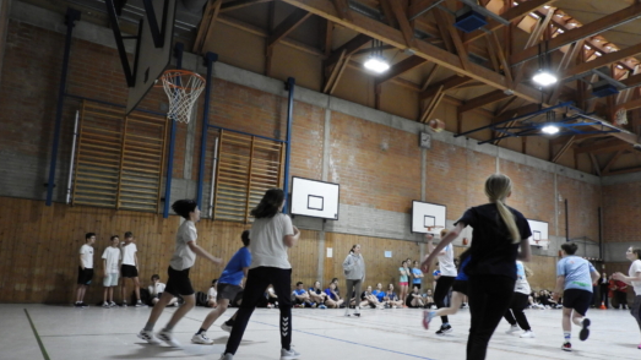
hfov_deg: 69.9
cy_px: 216
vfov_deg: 42.7
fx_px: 459
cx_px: 317
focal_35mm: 27
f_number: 3.3
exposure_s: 1/60
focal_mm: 4.3
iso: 450
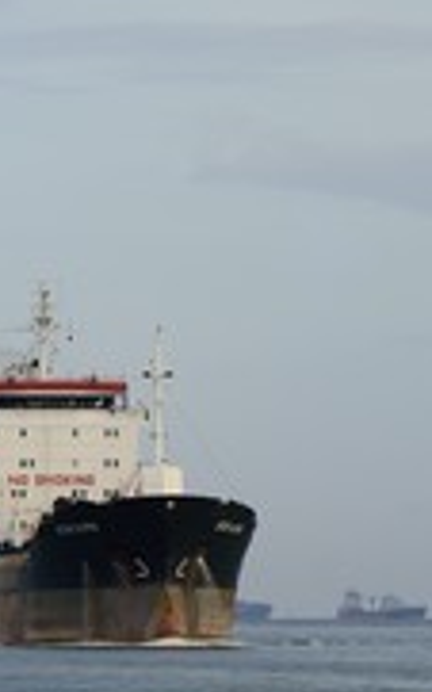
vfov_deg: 4.4
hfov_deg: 2.8
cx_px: 340
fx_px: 8917
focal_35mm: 473
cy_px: 241
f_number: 7.1
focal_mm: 200
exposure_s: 1/400
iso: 200
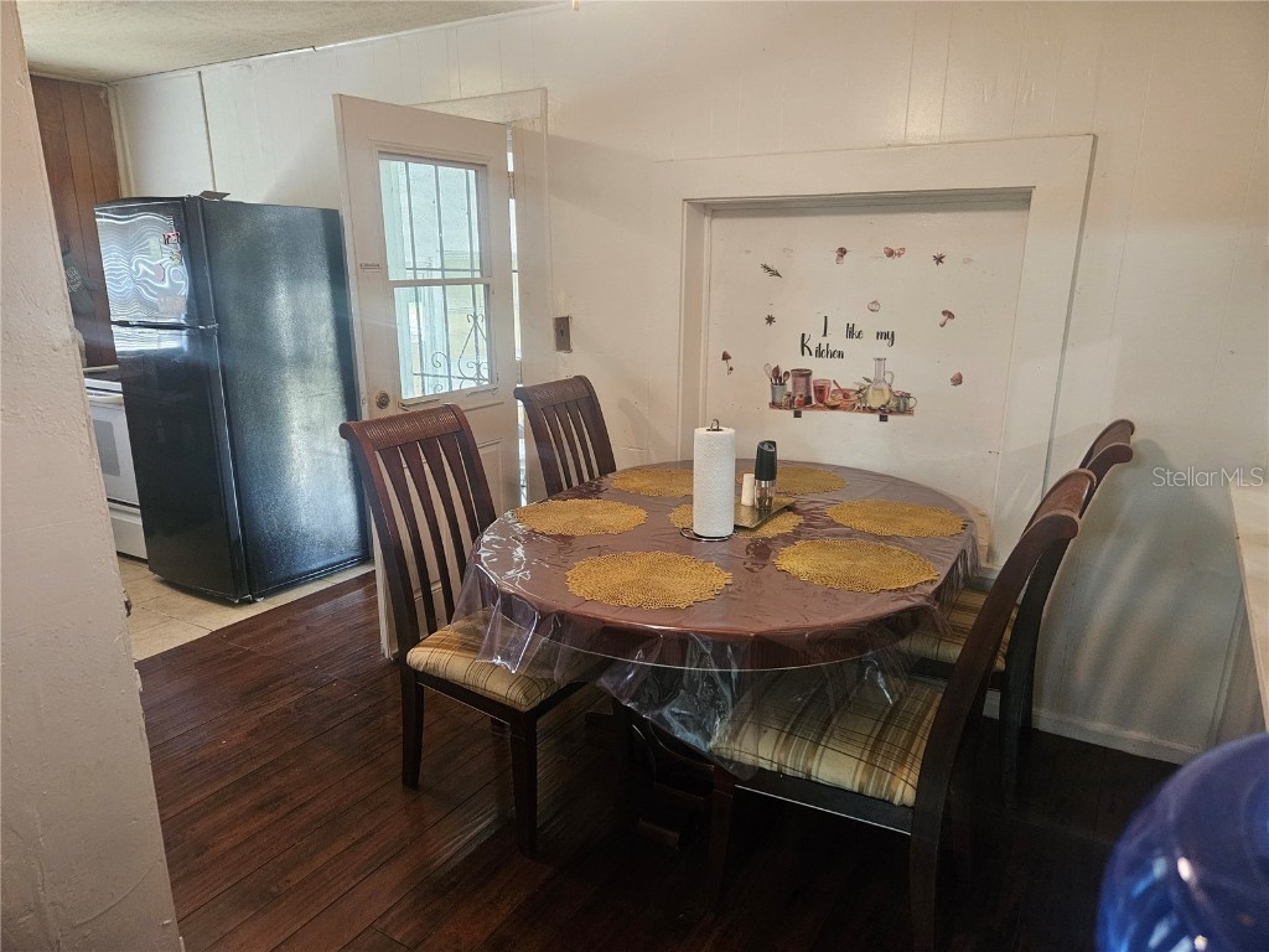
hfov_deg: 73.9
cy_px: 476
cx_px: 634
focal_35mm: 23
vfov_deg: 58.9
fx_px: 843
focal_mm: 5.4
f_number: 1.8
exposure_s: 1/60
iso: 640
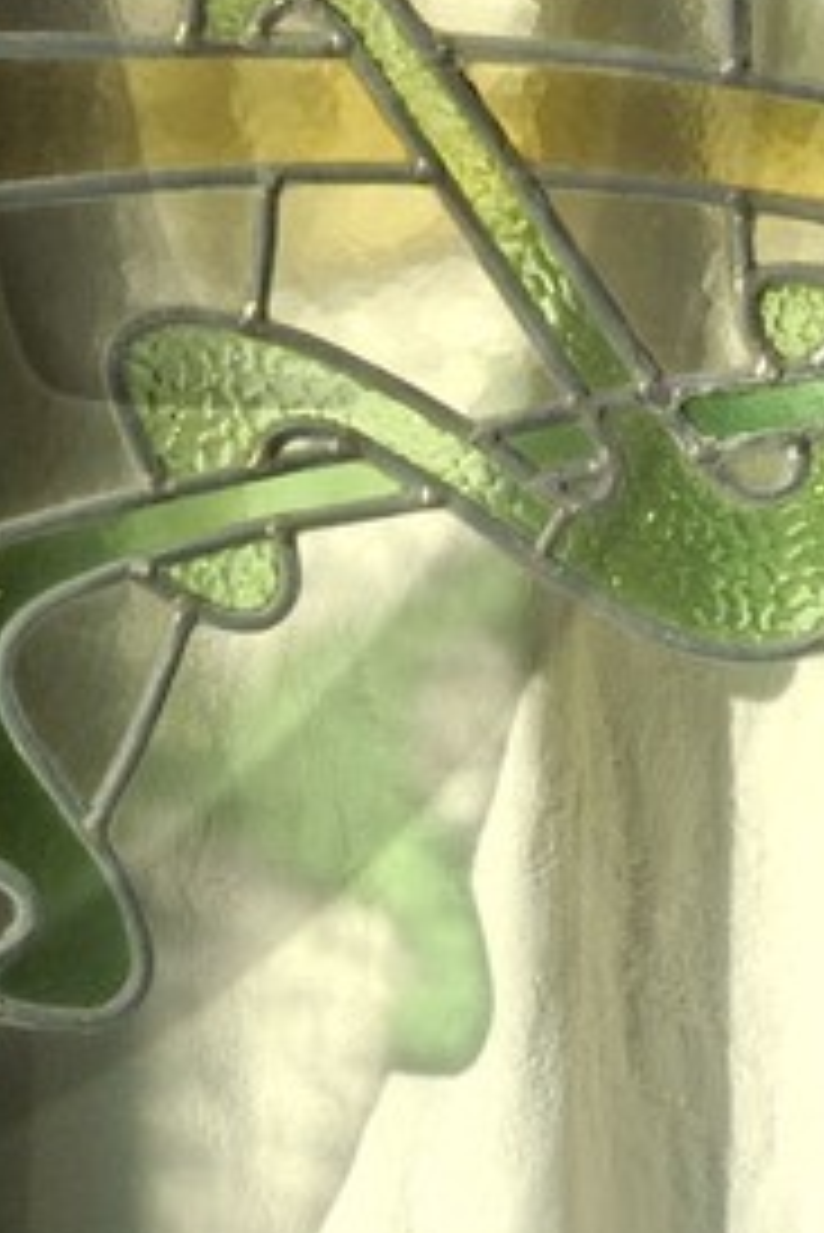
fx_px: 40048
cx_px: -617
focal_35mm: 1168
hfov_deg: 1.2
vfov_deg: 1.8
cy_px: -140
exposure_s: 1/160
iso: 200
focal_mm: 200
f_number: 16
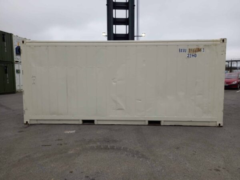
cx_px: 120
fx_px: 173
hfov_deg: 69.4
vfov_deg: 54.9
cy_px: 90
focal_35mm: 25
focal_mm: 4.6
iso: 32
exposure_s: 1/50
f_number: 2
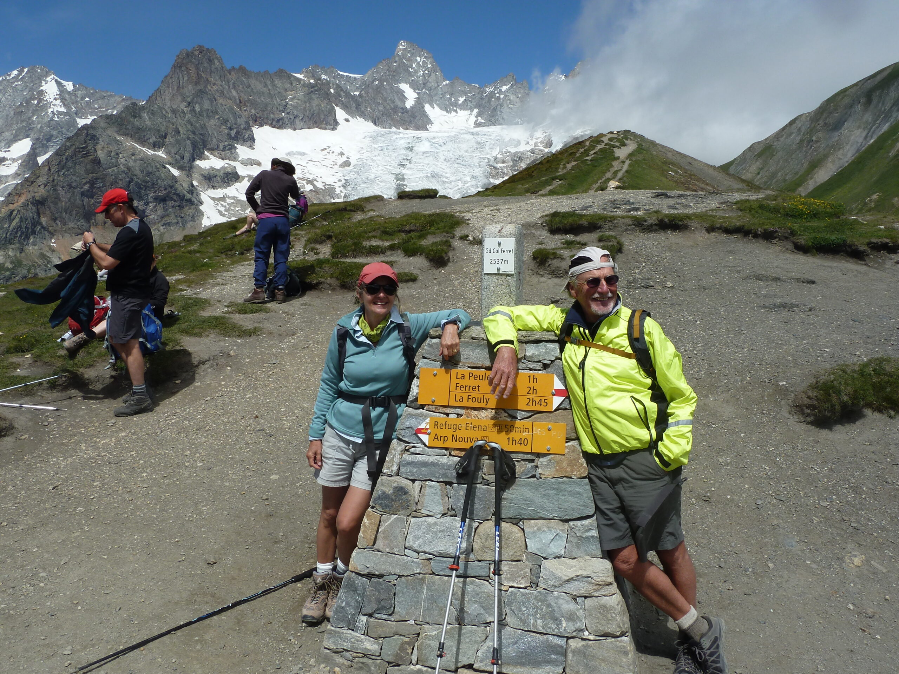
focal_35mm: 30
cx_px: 450
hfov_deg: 60.0
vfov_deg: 46.8
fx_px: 779
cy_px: 337
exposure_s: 1/640
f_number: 5.6
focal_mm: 5
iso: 80
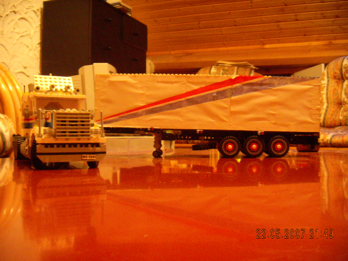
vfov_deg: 37.7
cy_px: 130
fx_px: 382
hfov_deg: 49.0
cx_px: 174
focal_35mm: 38
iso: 400
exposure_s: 1/1.08
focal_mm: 6.4
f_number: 3.5
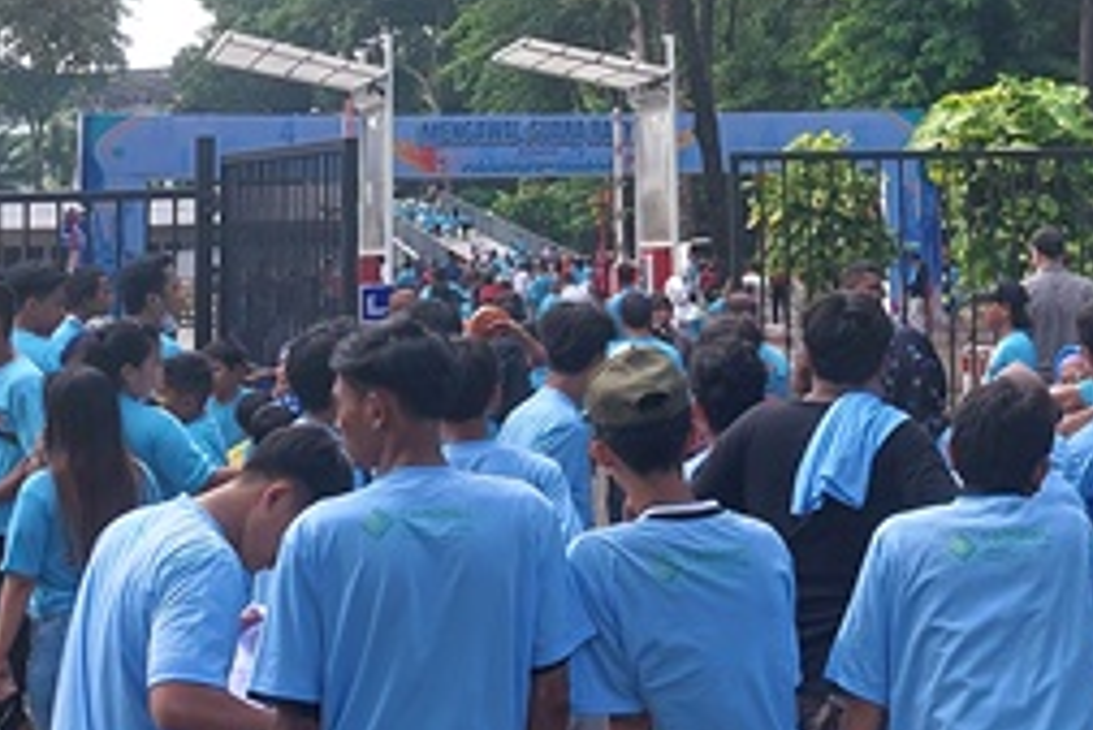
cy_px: 0
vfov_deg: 16.9
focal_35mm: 79
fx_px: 2400
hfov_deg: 25.4
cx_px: 804
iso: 20
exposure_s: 1/206
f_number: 1.8
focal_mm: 4.6
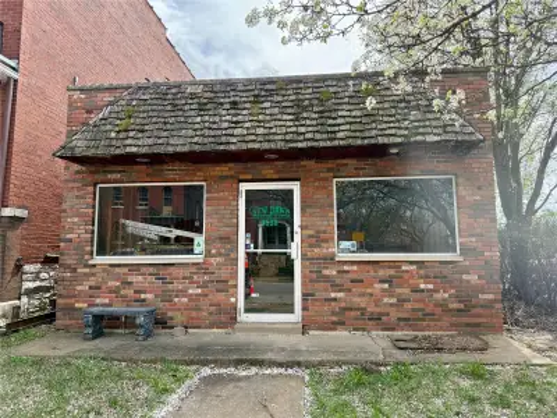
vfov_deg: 56.8
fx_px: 386
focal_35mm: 24
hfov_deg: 71.6
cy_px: 209
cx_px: 278
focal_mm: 6.76
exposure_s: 1/1174
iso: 100
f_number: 1.78
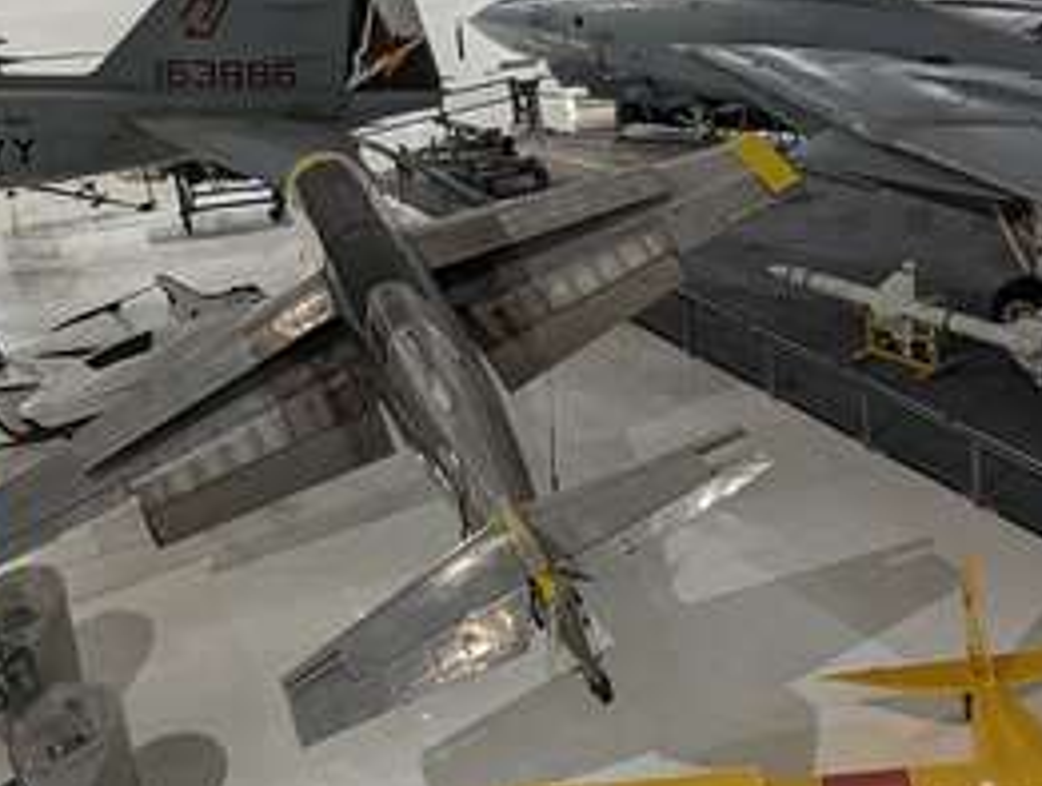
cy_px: 160
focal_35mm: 49
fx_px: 1478
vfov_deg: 29.1
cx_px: 1062
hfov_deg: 34.9
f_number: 2.2
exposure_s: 1/23.8
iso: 96
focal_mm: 2.35
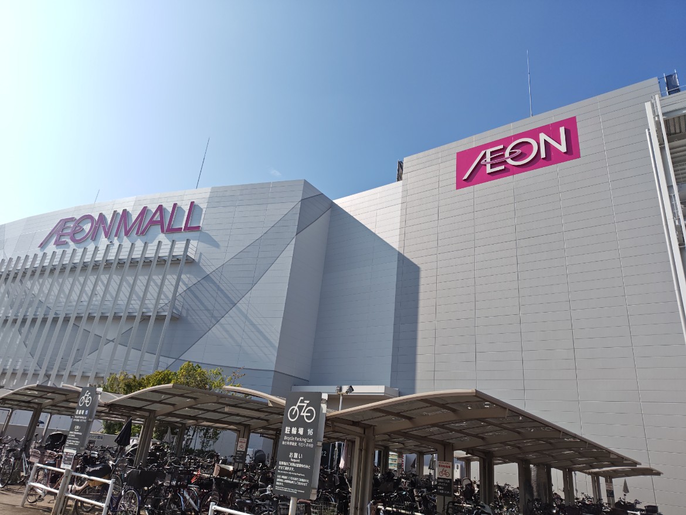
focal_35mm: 23
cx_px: 343
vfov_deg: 58.9
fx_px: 456
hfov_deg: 73.9
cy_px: 258
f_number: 1.9
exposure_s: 1/1910
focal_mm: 5.56
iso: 50
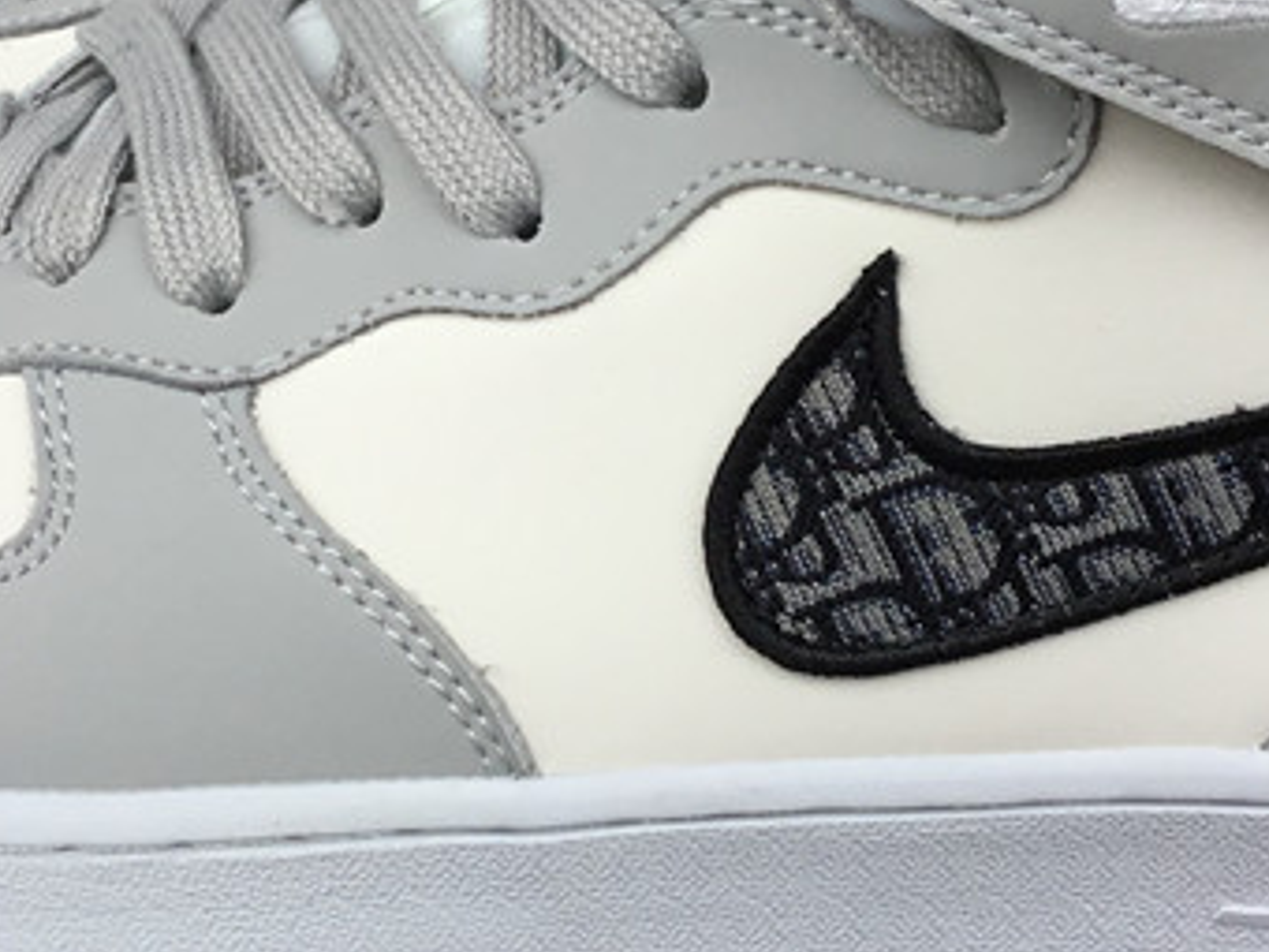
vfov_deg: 17.9
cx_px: 567
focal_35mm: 82
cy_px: 282
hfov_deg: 23.8
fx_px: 3006
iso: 25
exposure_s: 1/240
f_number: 2.4
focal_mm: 3.3
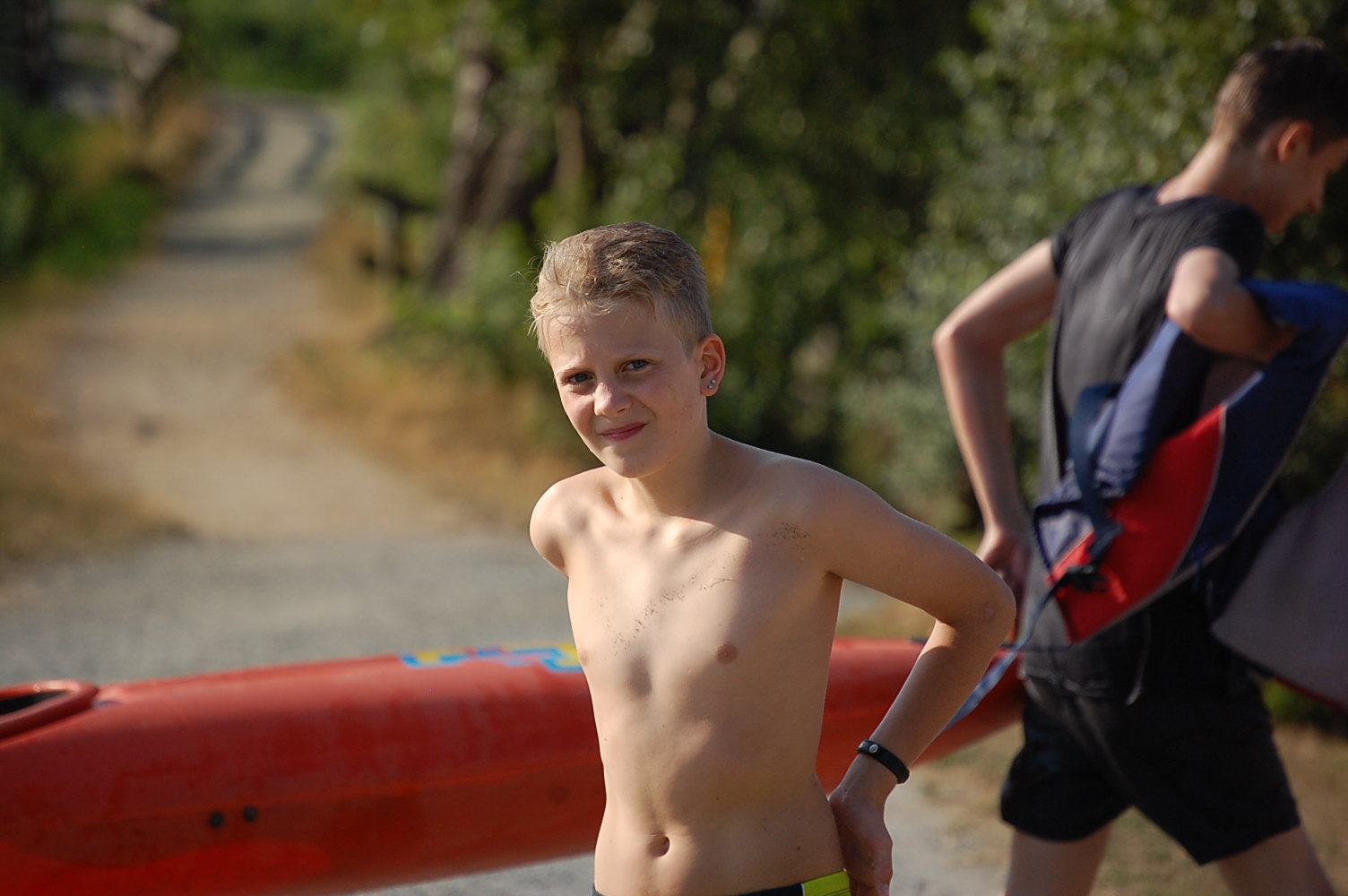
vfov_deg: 4.6
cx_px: 674
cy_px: 448
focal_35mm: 300
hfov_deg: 6.9
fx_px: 11223
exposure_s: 1/1250
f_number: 5.6
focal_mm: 200
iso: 400
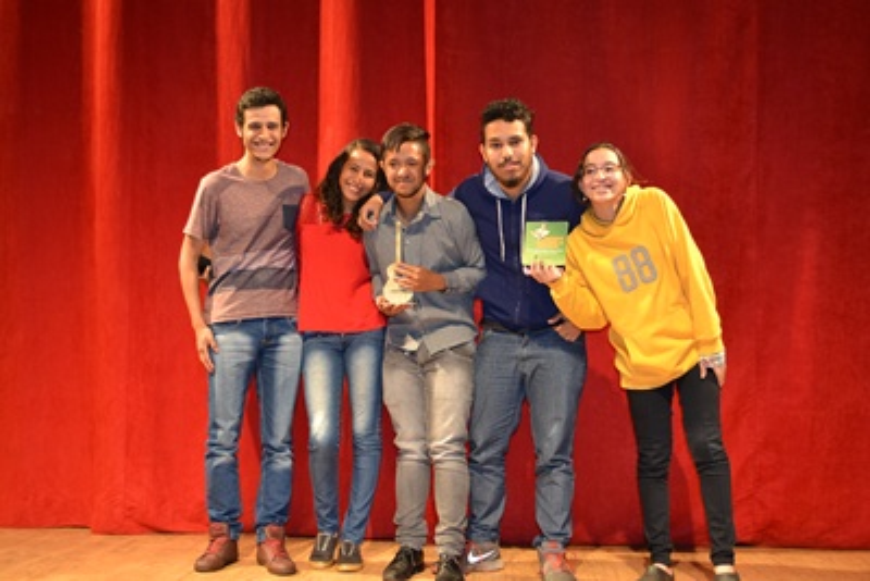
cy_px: 290
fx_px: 943
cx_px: 435
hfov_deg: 49.5
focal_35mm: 39
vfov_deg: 34.2
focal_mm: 26
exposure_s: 1/60
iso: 720
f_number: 4.2
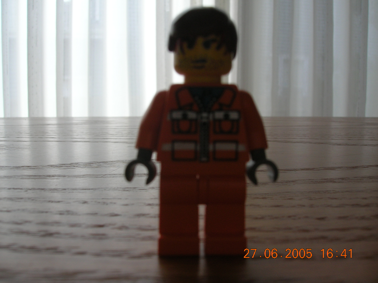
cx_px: 189
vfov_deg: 41.7
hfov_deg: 54.0
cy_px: 142
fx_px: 371
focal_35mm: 34
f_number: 4.9
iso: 50
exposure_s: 1/60
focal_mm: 5.7
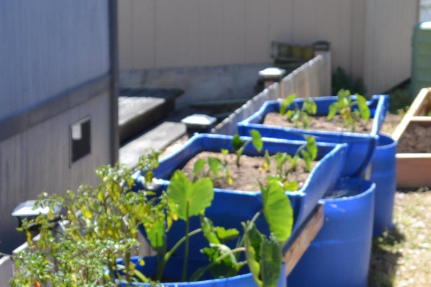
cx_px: 316
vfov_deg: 12.4
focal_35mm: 109
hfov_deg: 18.7
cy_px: 274
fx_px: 1305
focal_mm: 28
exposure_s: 1/160
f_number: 6.3
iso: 100
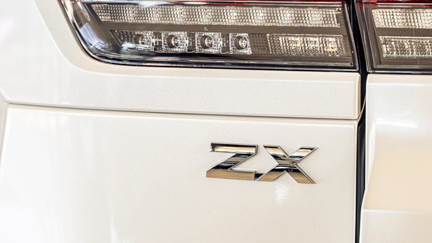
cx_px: 299
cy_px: 137
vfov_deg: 10.2
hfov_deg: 17.9
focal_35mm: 119
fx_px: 1363
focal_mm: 75
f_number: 4
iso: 500
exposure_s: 1/125
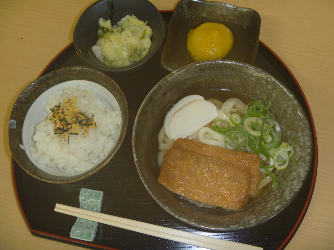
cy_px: 125
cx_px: 167
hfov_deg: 52.6
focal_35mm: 35
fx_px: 338
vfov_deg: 40.7
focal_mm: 6.3
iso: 160
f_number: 3.5
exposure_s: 1/30
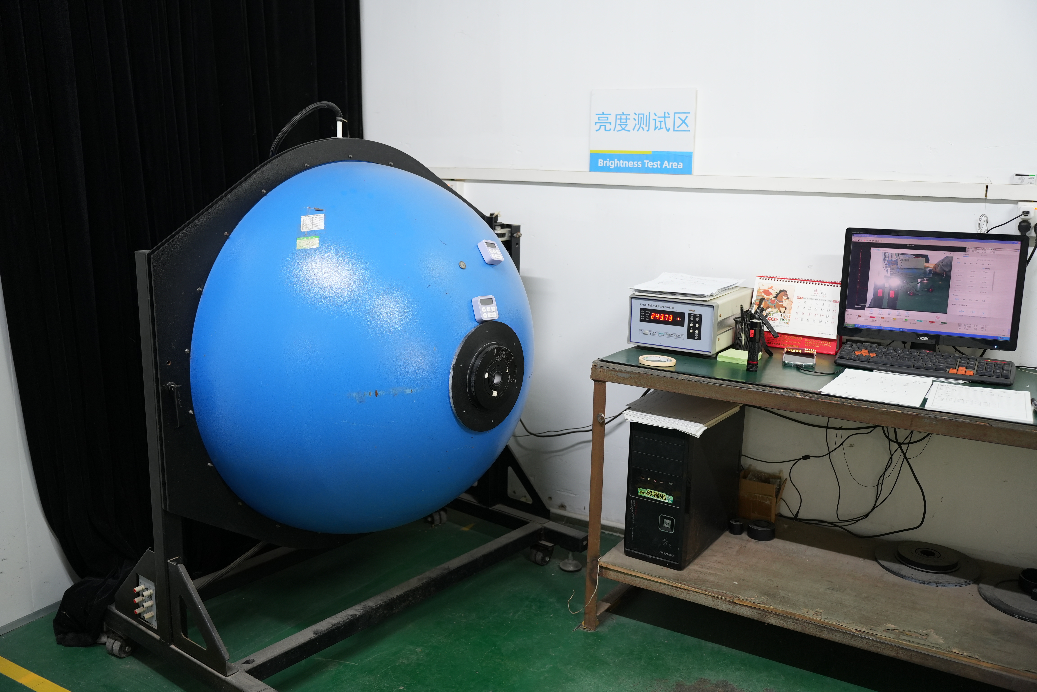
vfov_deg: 41.1
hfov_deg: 58.7
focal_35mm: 32
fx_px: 922
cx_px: 518
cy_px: 346
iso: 1000
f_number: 3.2
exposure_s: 1/50
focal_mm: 32
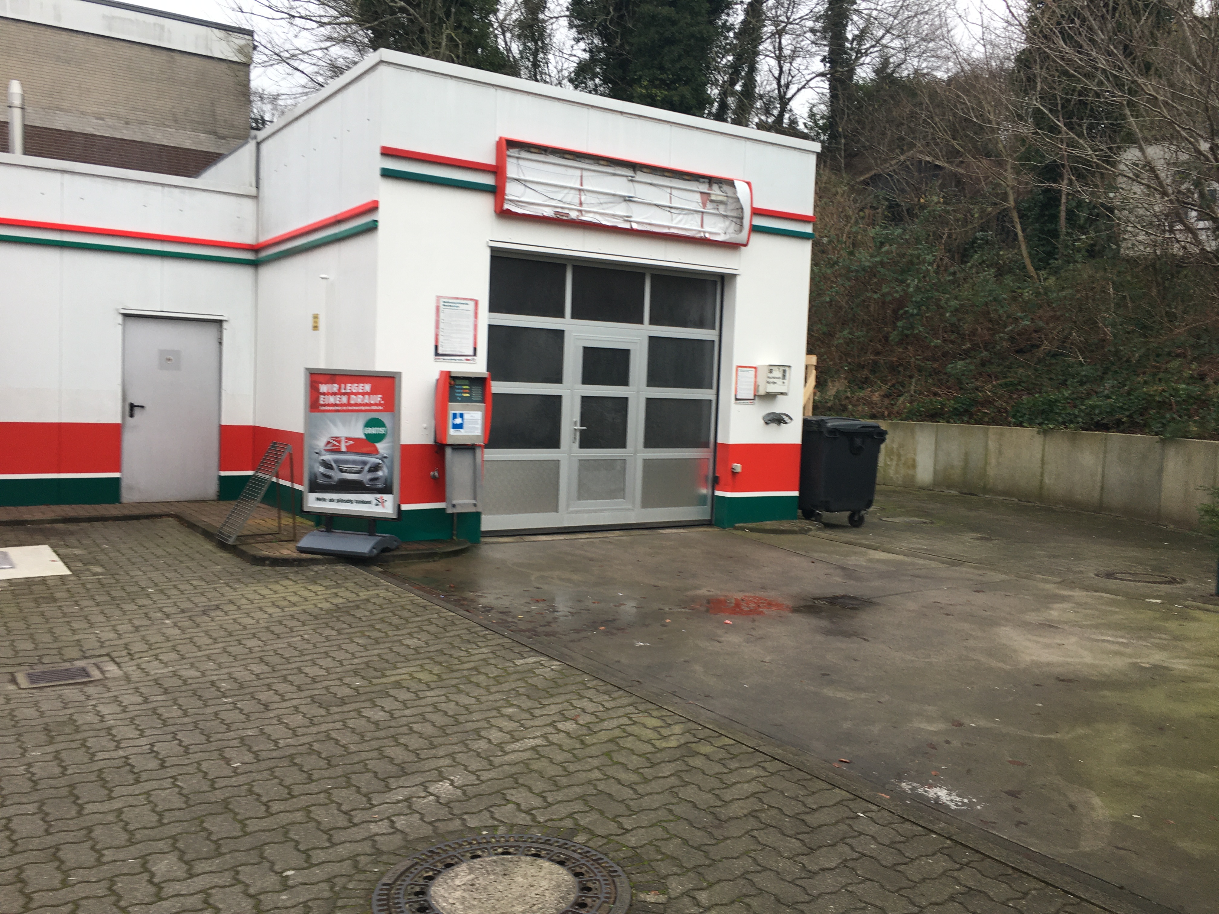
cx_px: 610
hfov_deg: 61.7
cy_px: 457
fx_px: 1021
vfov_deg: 48.2
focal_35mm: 29
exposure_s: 1/124
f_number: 2.2
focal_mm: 4.15
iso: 25
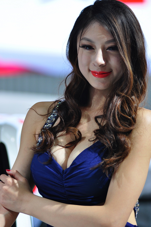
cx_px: 76
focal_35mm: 168
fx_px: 1061
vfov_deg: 12.3
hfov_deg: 8.1
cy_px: 114
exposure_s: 1/100
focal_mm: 112
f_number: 2.8
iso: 320
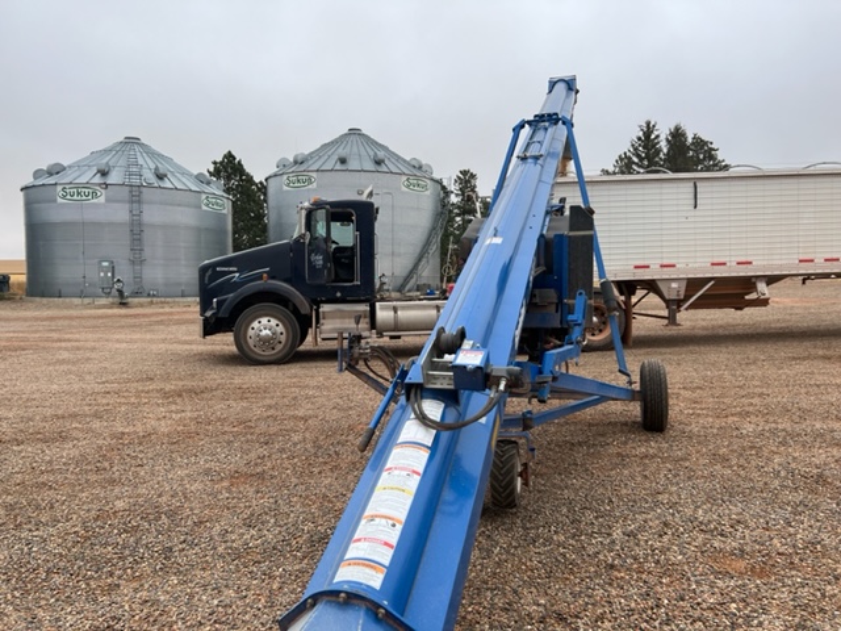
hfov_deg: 67.3
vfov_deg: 53.1
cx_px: 420
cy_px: 316
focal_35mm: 26
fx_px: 632
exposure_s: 1/1621
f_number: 1.5
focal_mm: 5.7
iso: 50
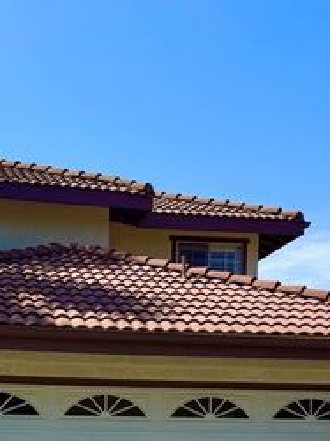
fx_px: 815
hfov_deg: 22.7
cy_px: 456
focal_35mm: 64
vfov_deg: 28.2
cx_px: 97
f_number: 1.78
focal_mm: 6.76
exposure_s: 1/4167
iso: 80
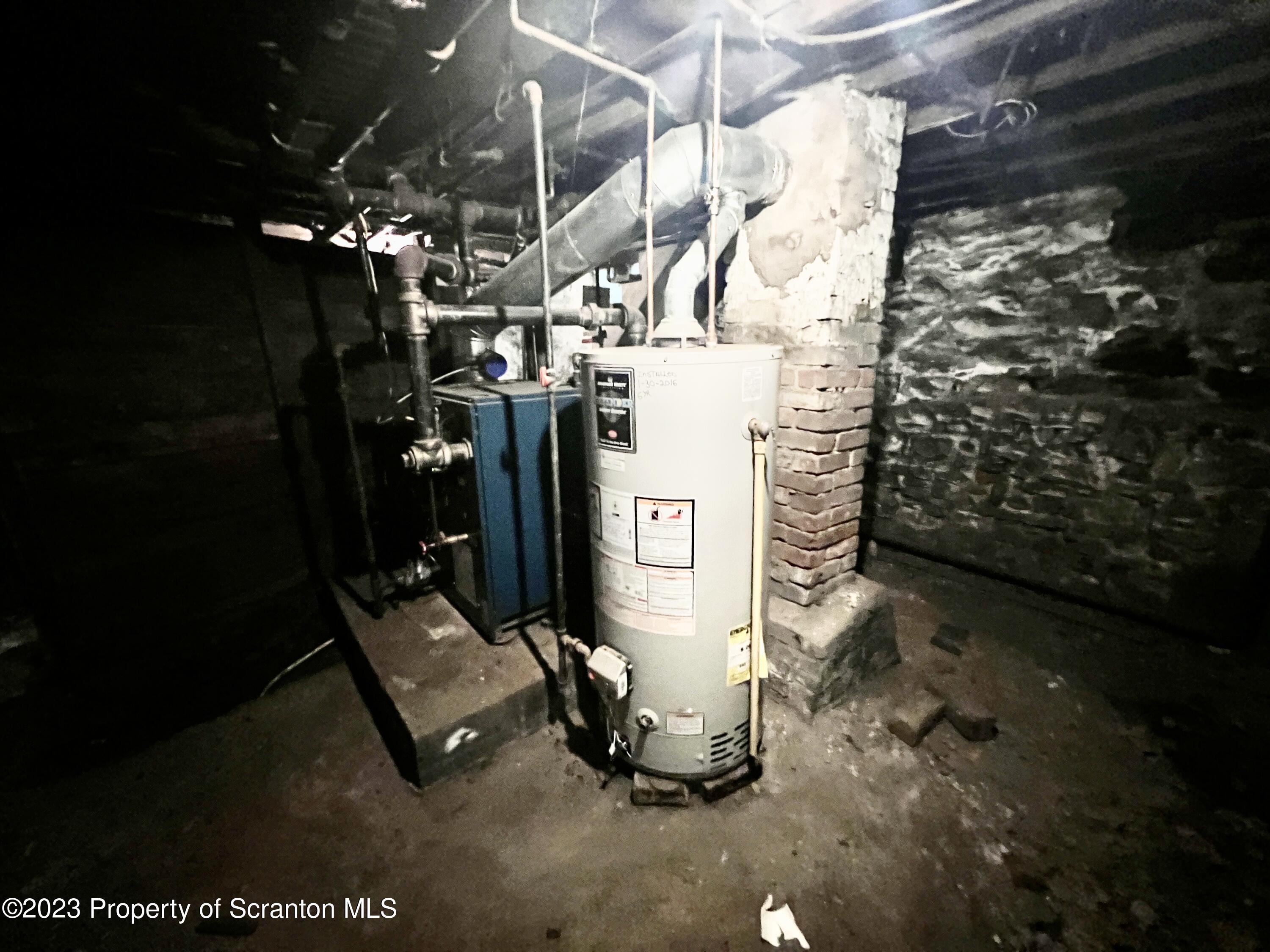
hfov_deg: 106.2
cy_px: 476
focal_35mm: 13
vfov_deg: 89.9
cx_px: 635
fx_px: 477
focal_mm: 1.57
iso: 1000
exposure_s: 1/30
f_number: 1.8
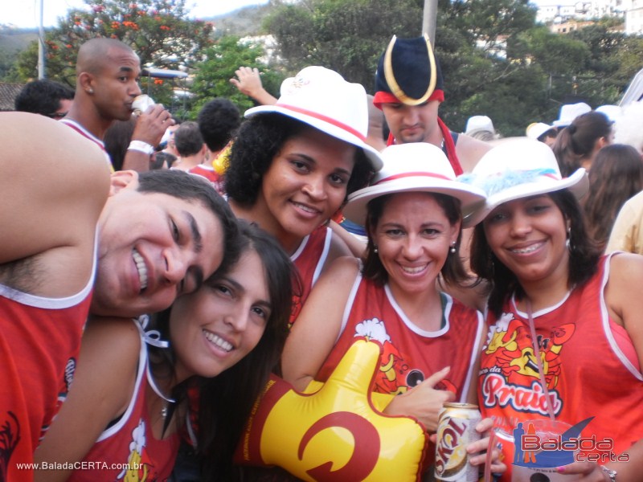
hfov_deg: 51.4
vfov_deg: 39.7
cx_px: 322
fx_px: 669
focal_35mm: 36
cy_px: 241
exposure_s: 1/40
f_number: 3.1
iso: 100
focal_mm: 6.3
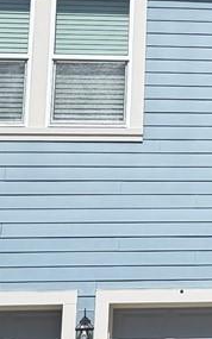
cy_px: 23
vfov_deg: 14.5
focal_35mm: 143
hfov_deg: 8.8
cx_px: 380
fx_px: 1323
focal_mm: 6.76
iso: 80
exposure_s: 1/1139
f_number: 1.78
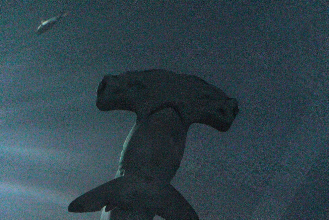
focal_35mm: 52
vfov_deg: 26.0
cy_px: 145
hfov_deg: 38.3
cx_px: 163
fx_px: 474
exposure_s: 1/161
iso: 8000
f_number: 5.6
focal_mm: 21
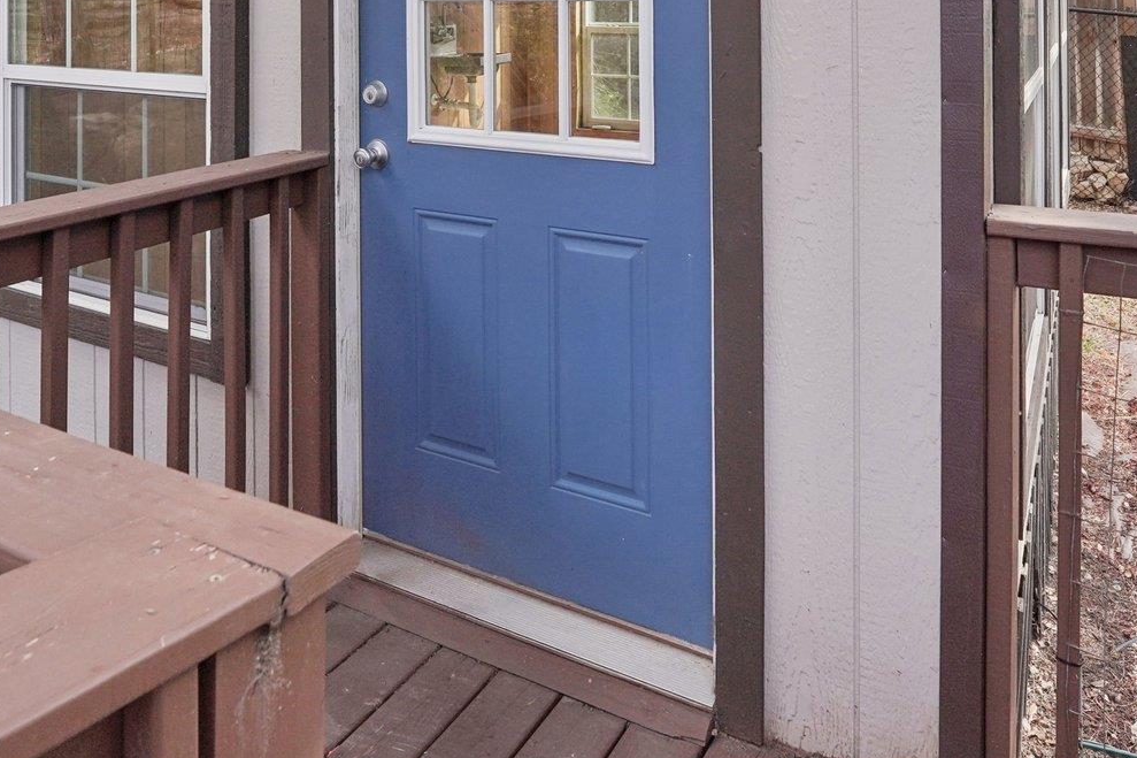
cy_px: 7
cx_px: 544
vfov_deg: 39.8
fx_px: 916
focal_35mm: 29
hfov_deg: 63.6
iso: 400
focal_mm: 14
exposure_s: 1/250
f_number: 8
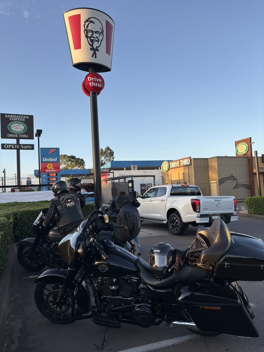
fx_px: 264
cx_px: 132
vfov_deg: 67.3
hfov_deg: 53.1
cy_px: 176
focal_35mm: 26
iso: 50
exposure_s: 1/680
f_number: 1.6
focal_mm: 5.96
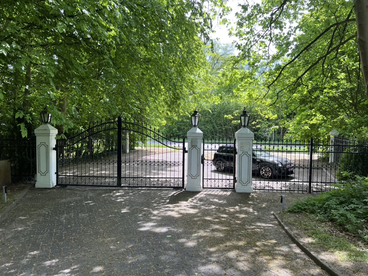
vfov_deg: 53.1
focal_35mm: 26
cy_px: 138
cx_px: 184
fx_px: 276
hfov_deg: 67.3
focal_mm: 5.7
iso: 50
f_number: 1.5
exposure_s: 1/427
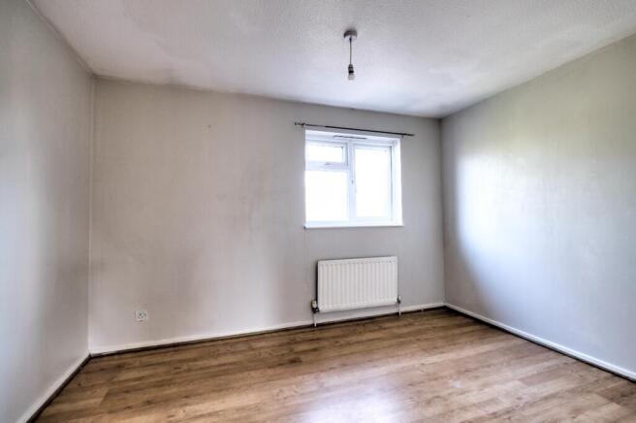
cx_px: 318
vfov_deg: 73.6
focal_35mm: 16
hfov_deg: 96.8
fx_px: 282
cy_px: 212
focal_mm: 10.5
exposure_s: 1/15
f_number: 4
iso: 640
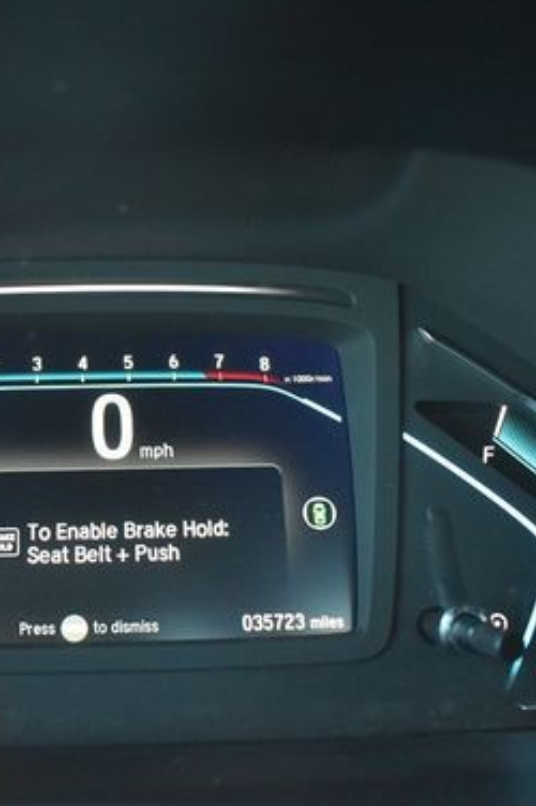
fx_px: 1029
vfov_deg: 42.8
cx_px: 90
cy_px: 378
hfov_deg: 28.4
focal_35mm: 46
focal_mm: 18
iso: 3200
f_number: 3.5
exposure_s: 1/125
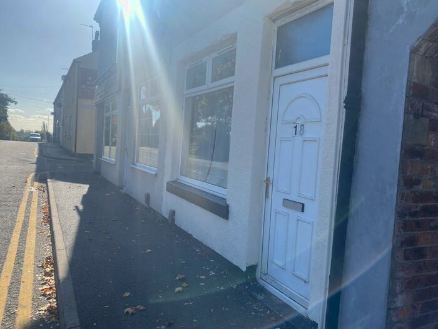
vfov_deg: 53.1
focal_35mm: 26
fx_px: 329
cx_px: 219
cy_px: 164
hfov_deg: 67.3
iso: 32
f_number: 1.8
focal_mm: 4.25
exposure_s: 1/2410
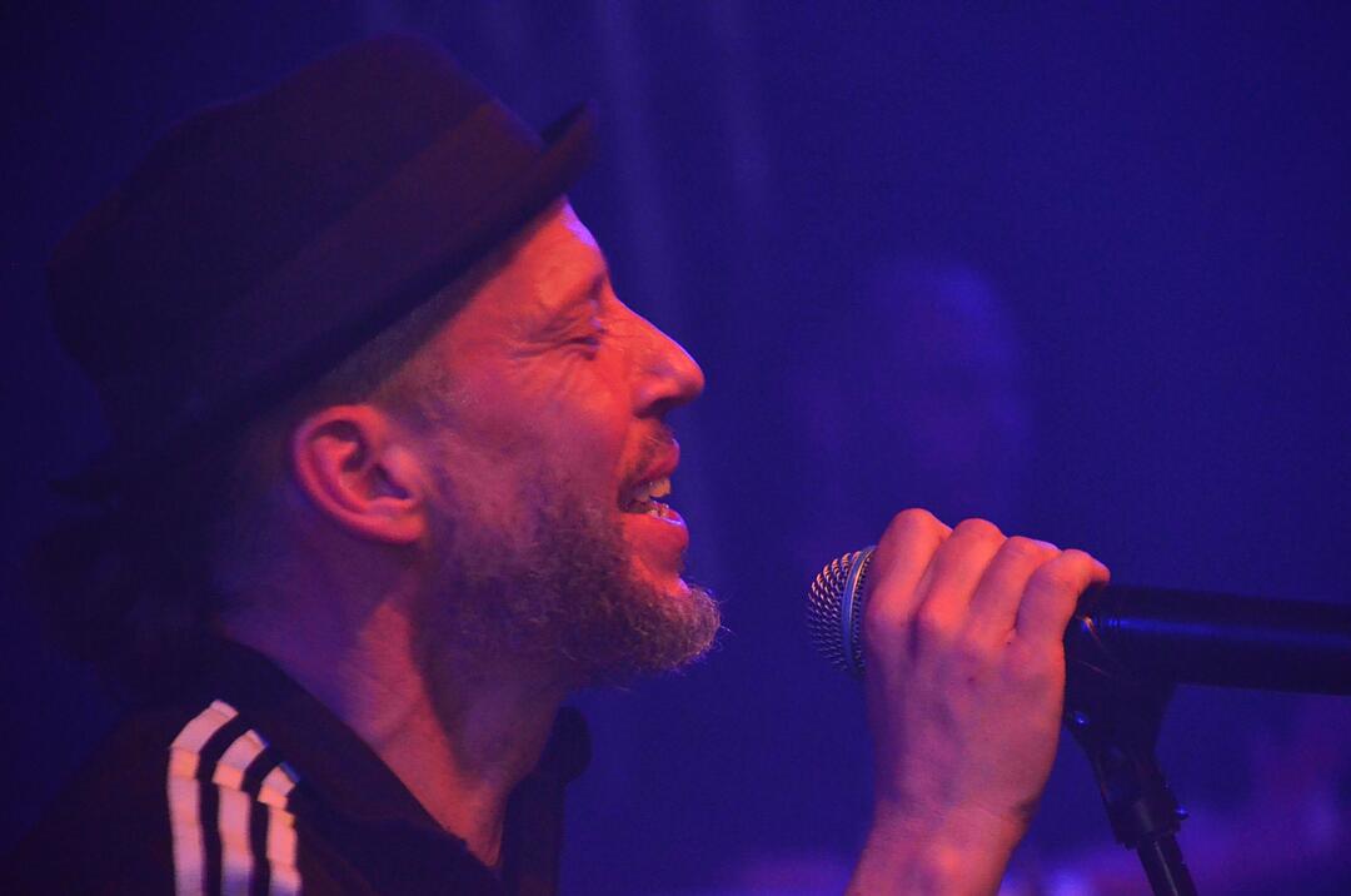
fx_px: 15172
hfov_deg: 5.1
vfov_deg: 3.4
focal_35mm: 405
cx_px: 676
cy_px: 448
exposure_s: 1/80
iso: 3200
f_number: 6.3
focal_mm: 270
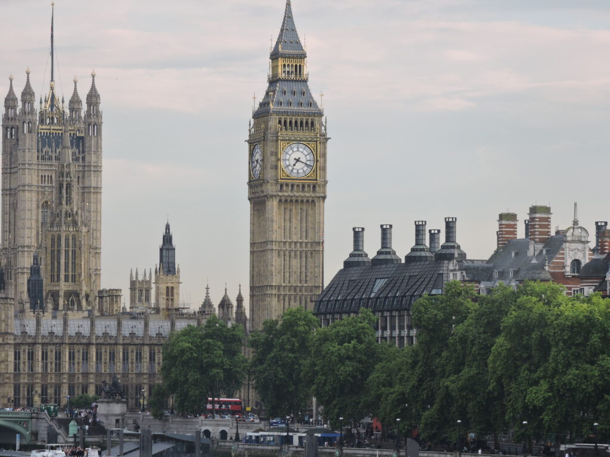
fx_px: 3172
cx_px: 305
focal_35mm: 180
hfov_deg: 11.0
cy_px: 228
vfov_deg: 8.2
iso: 100
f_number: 5.3
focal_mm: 32.2
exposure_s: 1/100
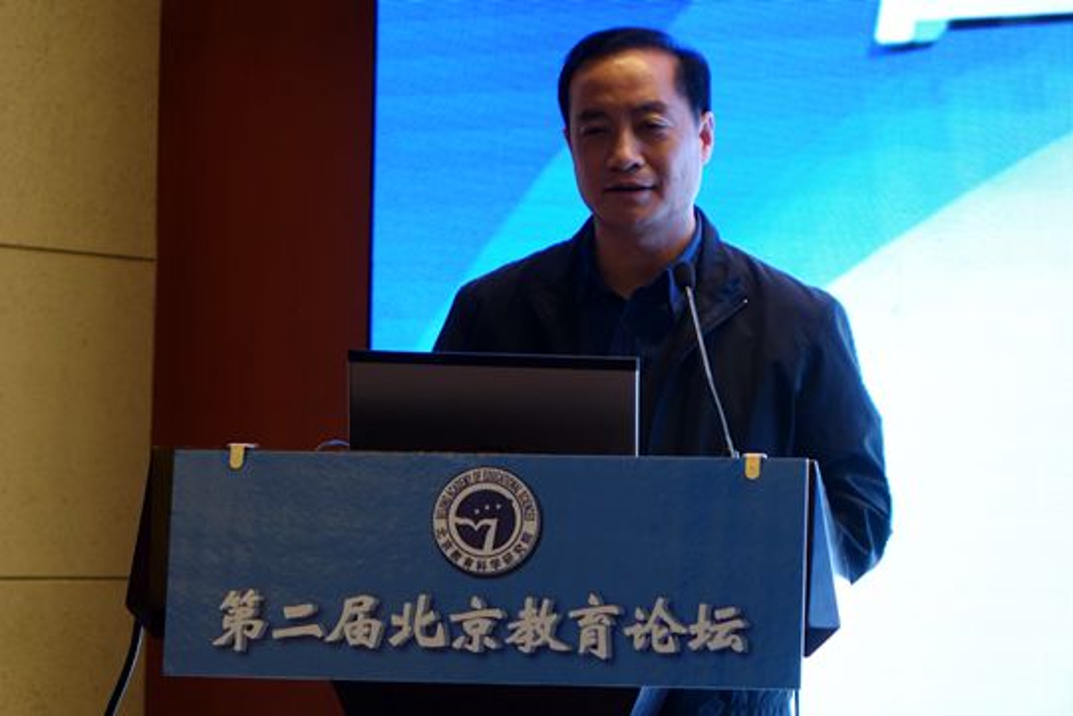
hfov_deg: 16.3
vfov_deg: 10.9
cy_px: 358
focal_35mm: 126
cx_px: 536
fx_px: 3755
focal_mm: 46.21
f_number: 2.8
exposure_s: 1/160
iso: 800
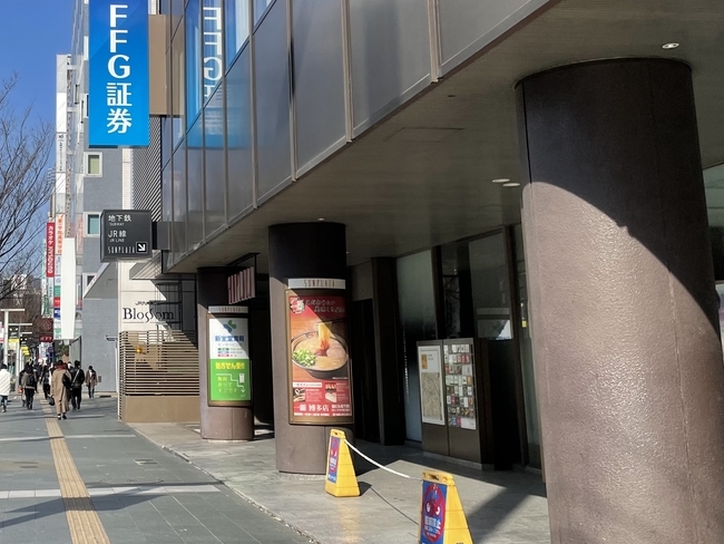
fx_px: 1004
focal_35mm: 48
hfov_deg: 37.7
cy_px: 171
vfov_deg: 30.0
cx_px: 108
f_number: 1.6
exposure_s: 1/3125
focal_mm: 4.2
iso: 32
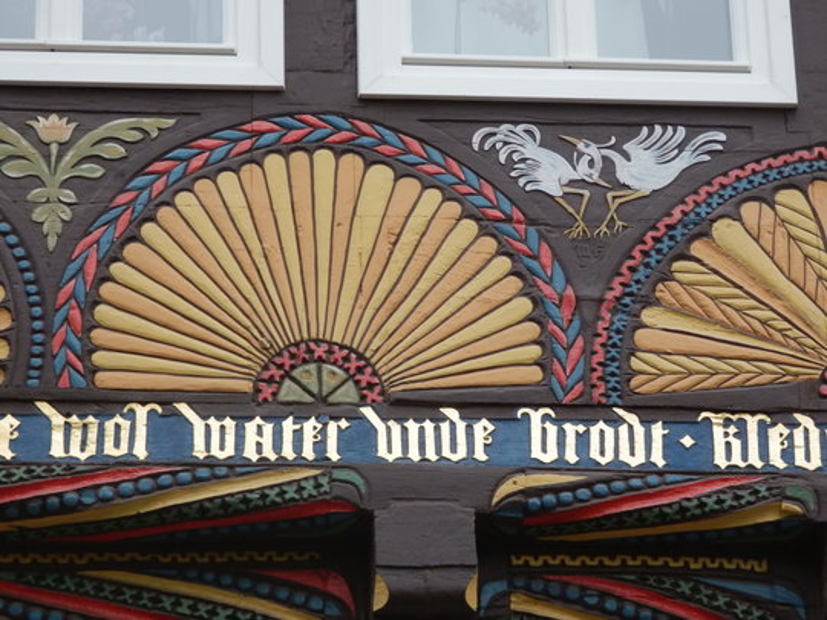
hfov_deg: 11.7
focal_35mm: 169
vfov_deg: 8.8
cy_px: 310
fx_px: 4038
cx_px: 414
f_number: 5.7
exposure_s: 1/125
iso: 400
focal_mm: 30.2
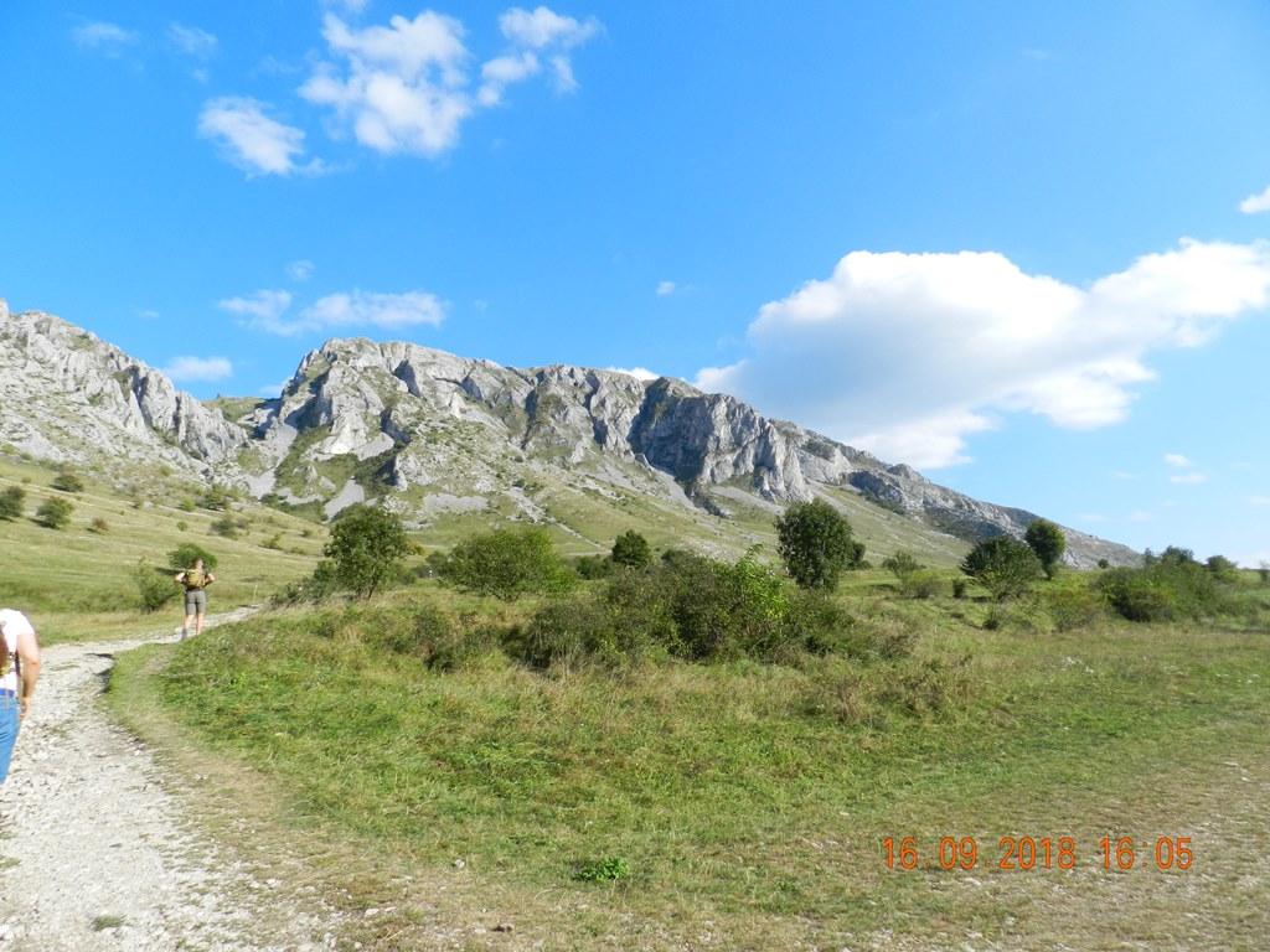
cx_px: 635
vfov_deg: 58.9
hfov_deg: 73.9
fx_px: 844
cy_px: 476
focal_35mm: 23
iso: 160
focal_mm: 4
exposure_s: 1/800
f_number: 4
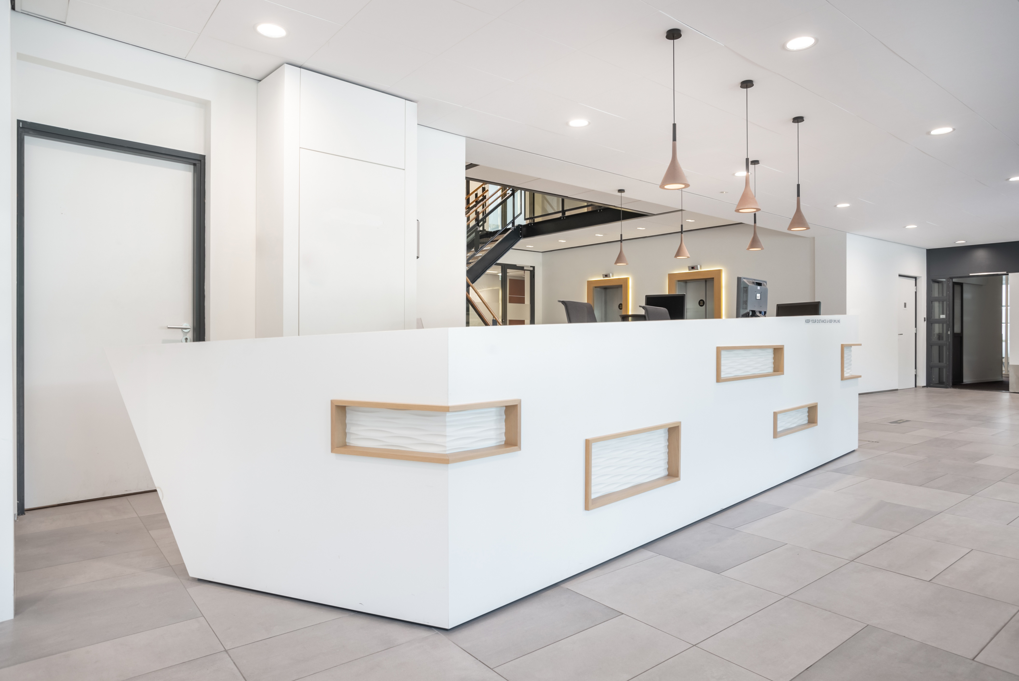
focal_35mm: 22
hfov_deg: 78.5
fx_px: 623
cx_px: 510
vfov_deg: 57.3
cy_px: 340
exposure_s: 1/125
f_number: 8
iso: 400
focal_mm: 22
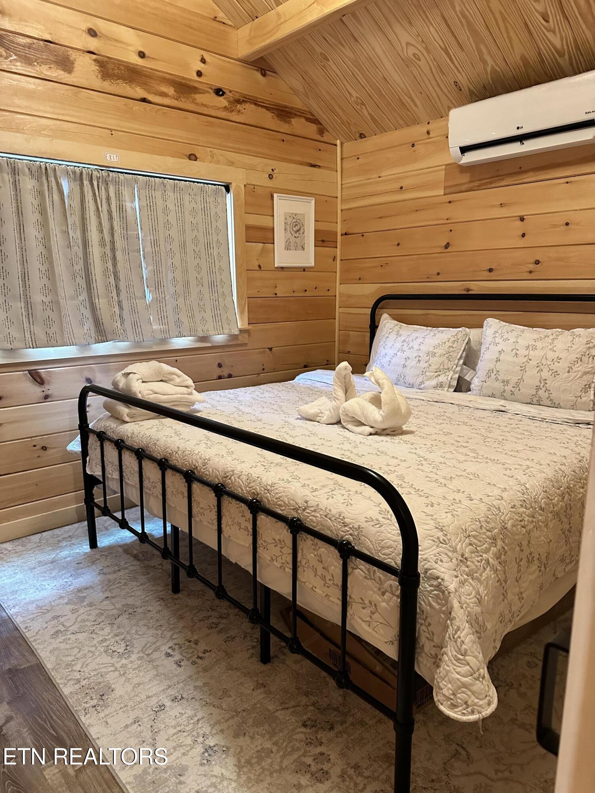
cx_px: 298
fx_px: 550
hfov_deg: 56.8
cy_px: 396
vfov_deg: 71.6
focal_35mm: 24
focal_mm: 6.86
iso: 800
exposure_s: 1/60
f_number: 1.78
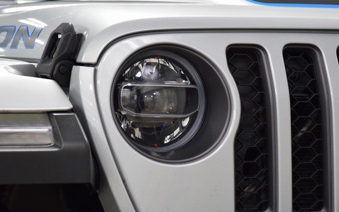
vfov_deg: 12.1
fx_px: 998
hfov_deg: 19.3
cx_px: 169
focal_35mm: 108
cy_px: 109
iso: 1600
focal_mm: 70
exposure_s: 1/125
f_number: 4.5
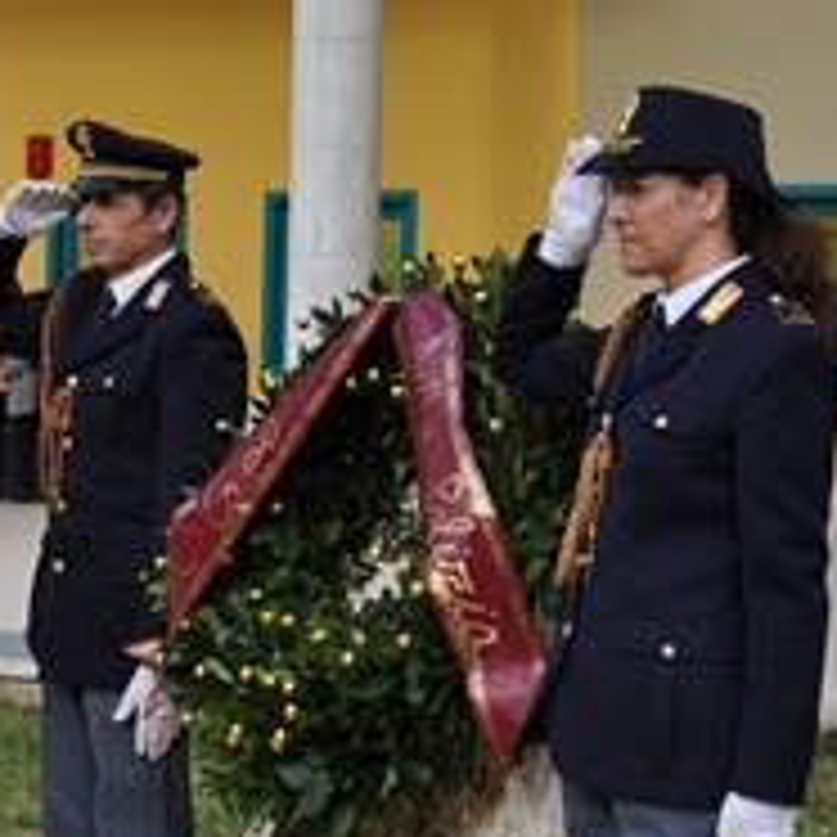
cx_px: 166
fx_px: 2872
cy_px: 488
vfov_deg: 16.6
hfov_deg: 16.5
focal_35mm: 105
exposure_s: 1/320
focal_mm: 24
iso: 200
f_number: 9
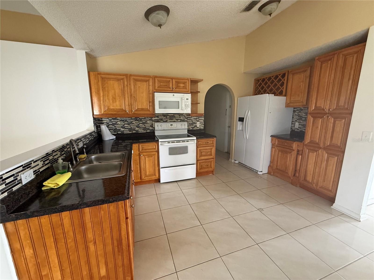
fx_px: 151
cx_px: 187
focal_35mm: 14
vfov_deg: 85.7
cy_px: 140
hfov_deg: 102.1
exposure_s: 1/60
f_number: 2.2
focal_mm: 2.22
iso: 400
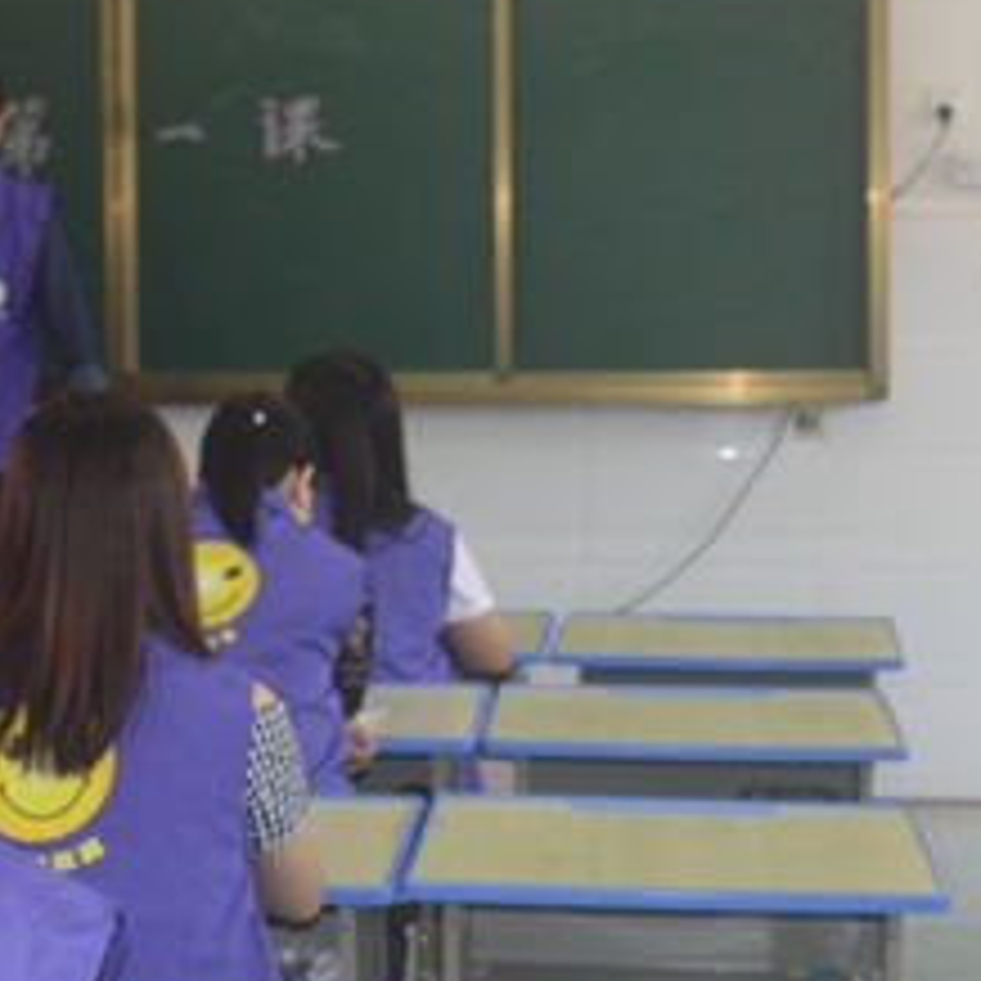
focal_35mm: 84
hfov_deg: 20.4
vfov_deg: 20.6
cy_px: 479
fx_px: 2693
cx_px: 212
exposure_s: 1/80
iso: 400
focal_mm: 18
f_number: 4
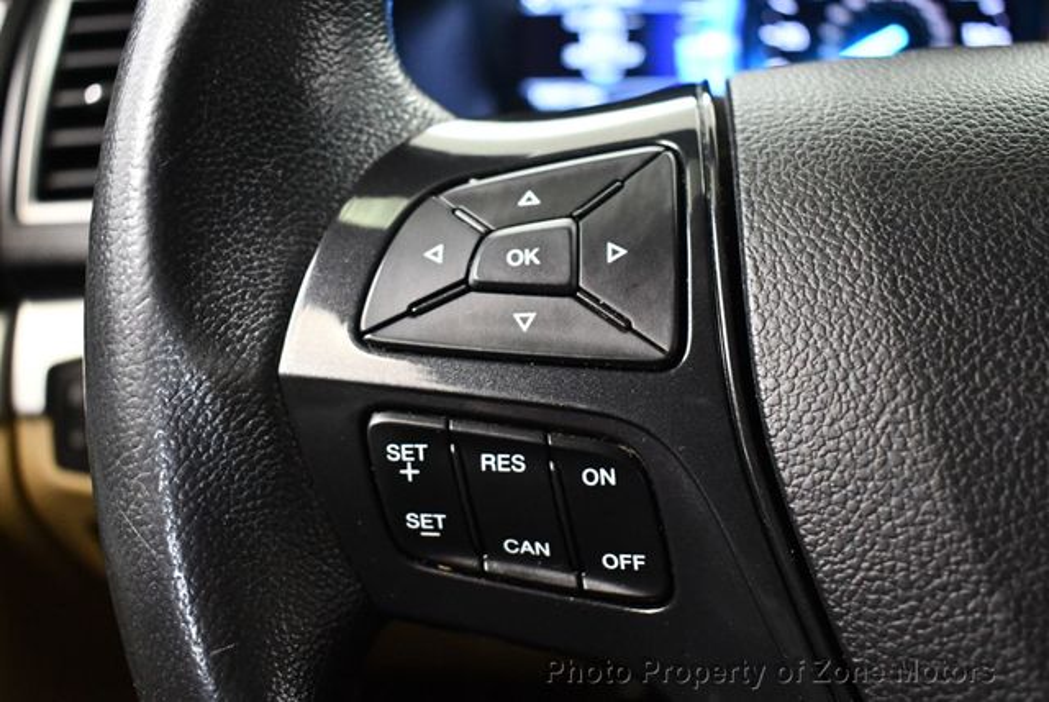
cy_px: 351
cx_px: 524
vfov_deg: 33.5
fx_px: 1167
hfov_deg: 48.4
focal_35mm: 40
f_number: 3.5
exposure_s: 1/60
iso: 5000
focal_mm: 20
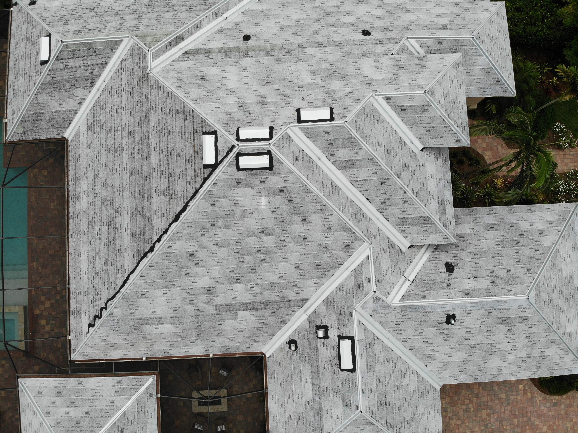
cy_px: 216
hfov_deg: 71.6
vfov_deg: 56.8
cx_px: 289
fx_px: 401
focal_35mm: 24
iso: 107
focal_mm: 4.5
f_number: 2.8
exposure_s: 1/1179
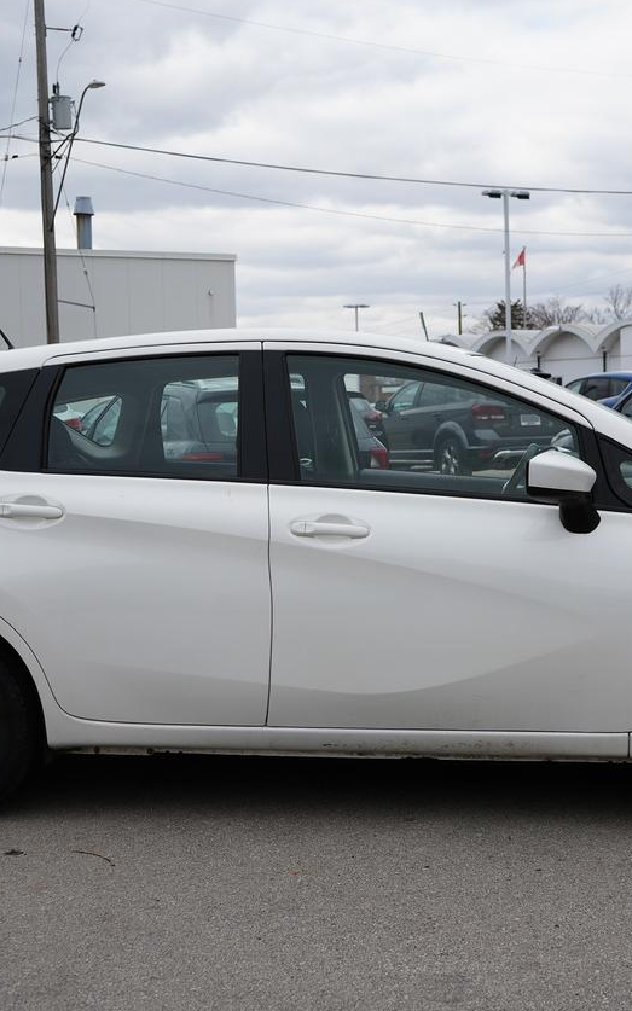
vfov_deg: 38.2
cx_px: 376
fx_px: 1461
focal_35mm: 53
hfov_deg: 24.4
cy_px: 502
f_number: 5
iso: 100
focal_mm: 34
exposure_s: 1/500
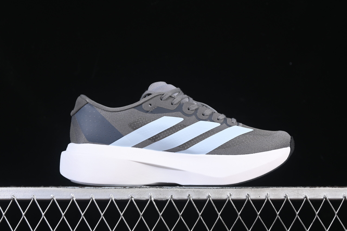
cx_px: 174
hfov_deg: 27.0
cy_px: 116
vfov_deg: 18.2
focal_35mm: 75
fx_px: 723
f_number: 7.1
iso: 160
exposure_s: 1/80
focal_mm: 50
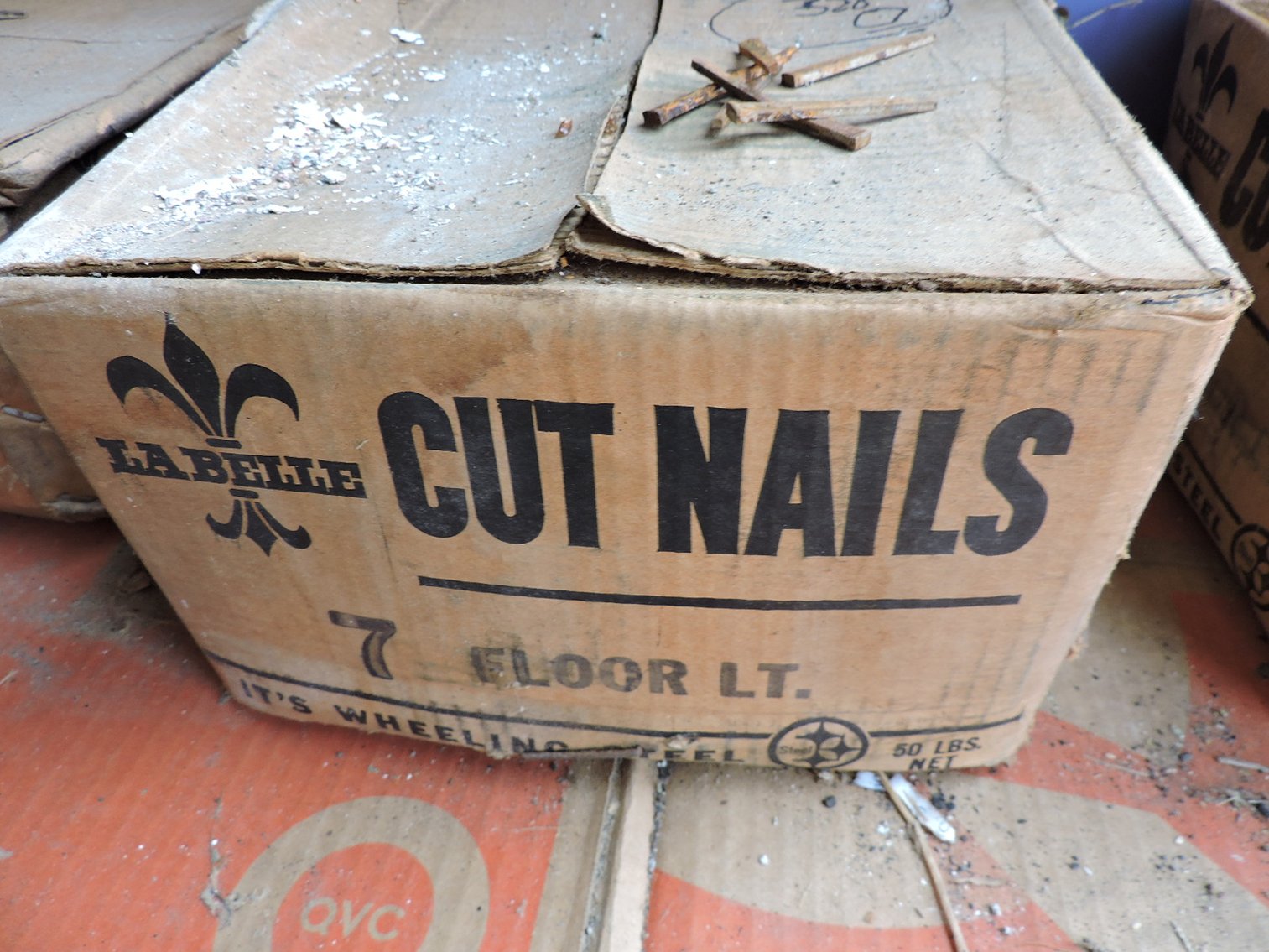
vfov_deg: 56.8
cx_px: 634
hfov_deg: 71.6
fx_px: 880
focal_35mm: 24
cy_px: 476
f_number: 3
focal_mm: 4.3
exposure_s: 1/30
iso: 100
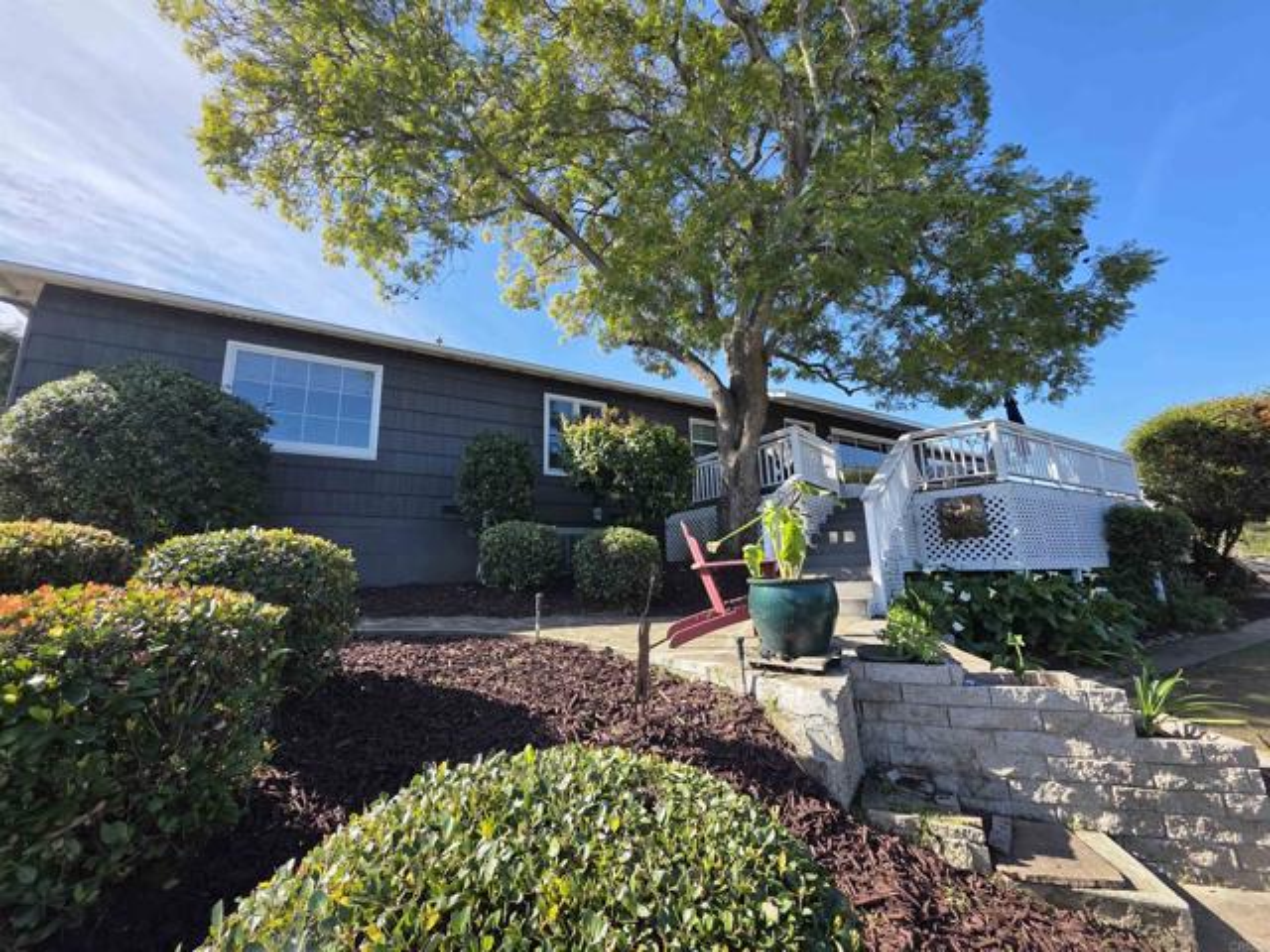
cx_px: 635
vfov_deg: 89.9
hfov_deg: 106.2
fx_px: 477
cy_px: 476
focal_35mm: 13
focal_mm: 2.2
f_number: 1.9
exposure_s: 1/876
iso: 40
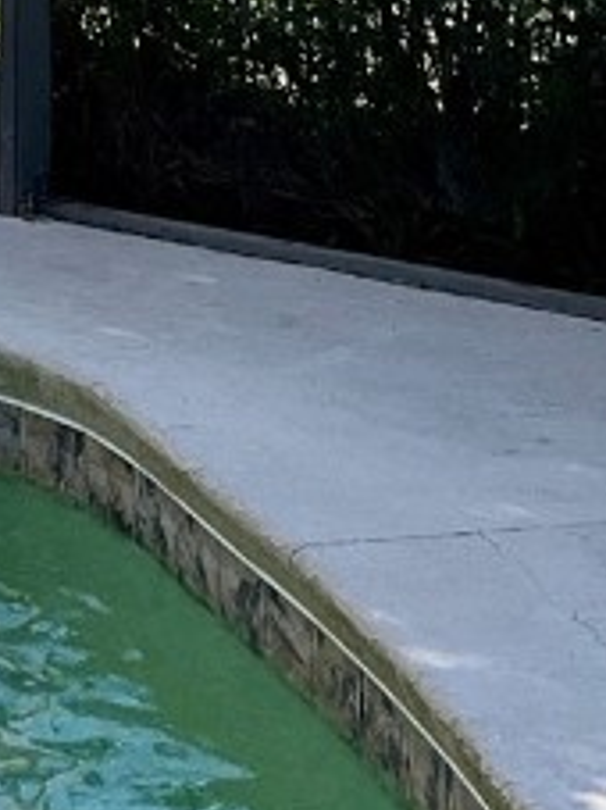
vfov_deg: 14.4
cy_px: -264
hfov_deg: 10.7
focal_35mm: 131
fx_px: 3061
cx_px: -421
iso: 16
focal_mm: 3
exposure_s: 1/593
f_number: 1.8
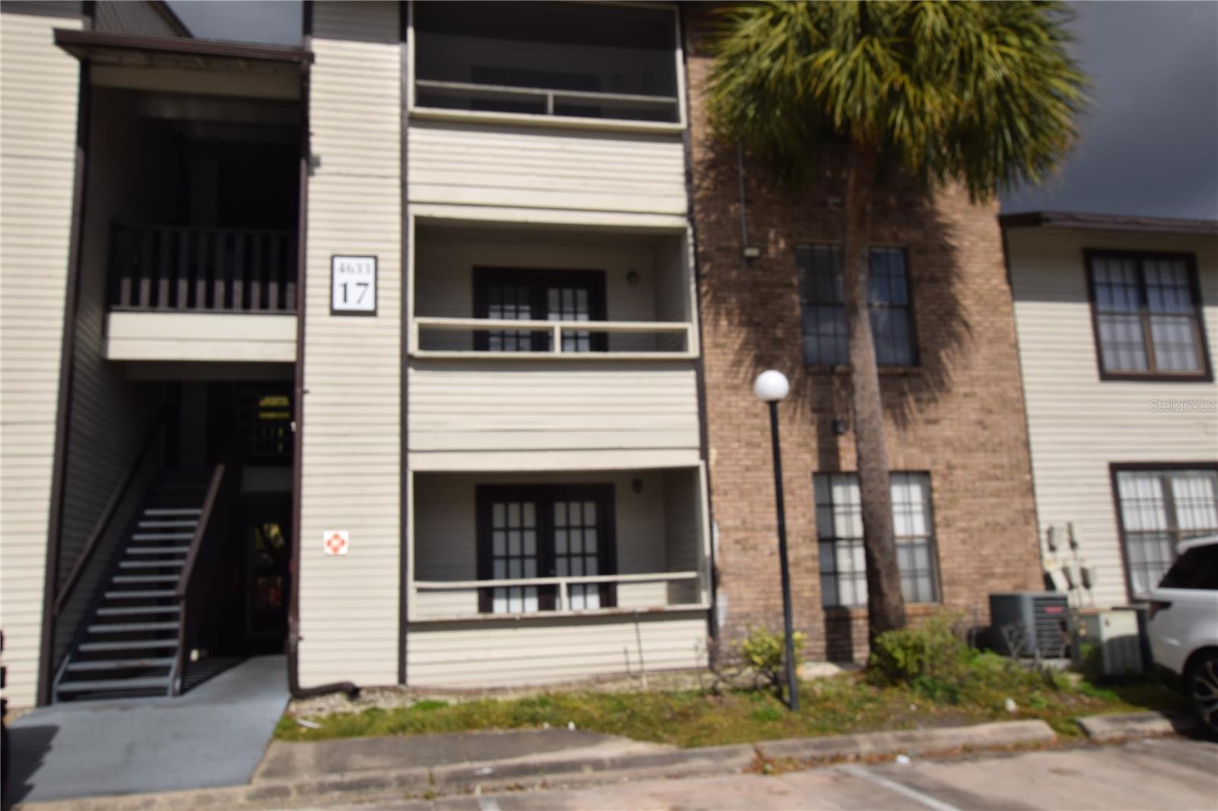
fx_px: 1015
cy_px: 406
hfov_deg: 61.9
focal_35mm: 30
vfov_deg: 43.6
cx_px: 609
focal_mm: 20
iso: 100
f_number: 13
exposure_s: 1/200
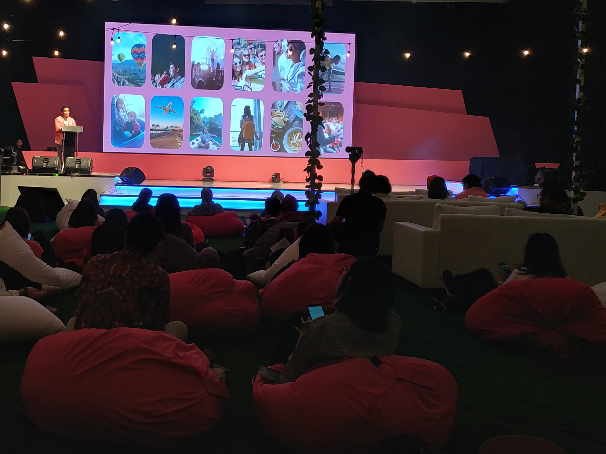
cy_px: 175
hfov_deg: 51.3
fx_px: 613
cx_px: 184
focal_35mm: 35
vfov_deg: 40.5
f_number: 1.9
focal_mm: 3.94
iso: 200
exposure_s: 1/33
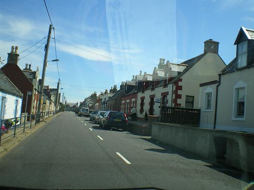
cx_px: 127
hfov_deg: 49.0
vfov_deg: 37.7
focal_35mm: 38
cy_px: 95
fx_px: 279
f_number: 4.6
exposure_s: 1/320
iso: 64
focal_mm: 6.3
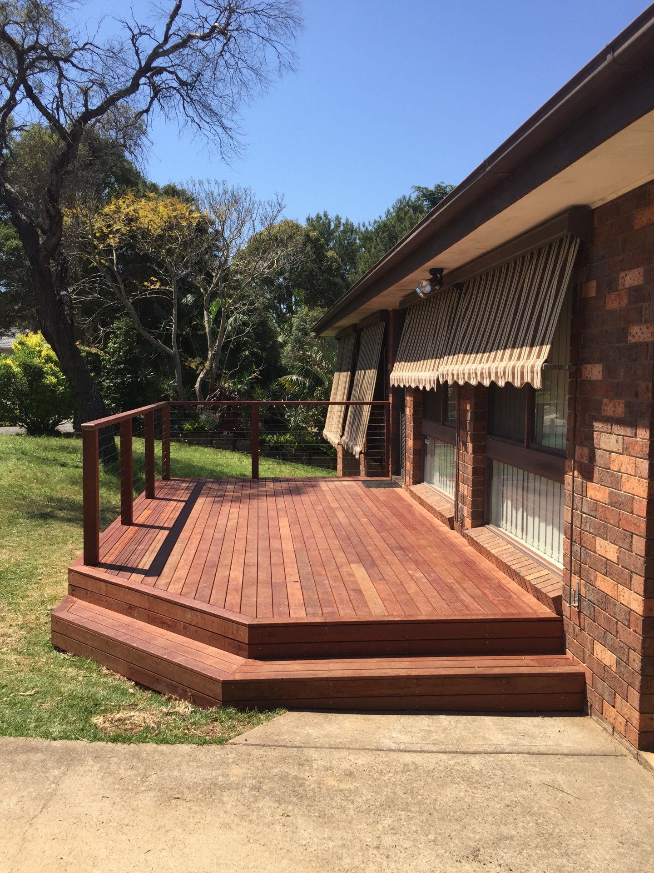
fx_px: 731
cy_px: 436
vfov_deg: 61.7
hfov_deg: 48.2
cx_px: 327
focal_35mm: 29
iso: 32
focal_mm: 4.15
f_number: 2.2
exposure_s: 1/1364
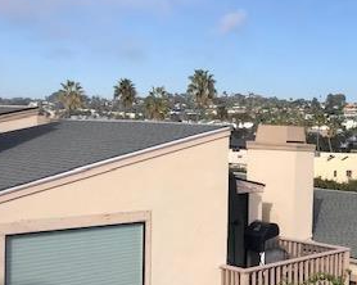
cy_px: 169
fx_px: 665
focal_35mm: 63
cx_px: 399
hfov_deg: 27.3
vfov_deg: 24.2
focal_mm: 3.99
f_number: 1.8
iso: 20
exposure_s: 1/3096
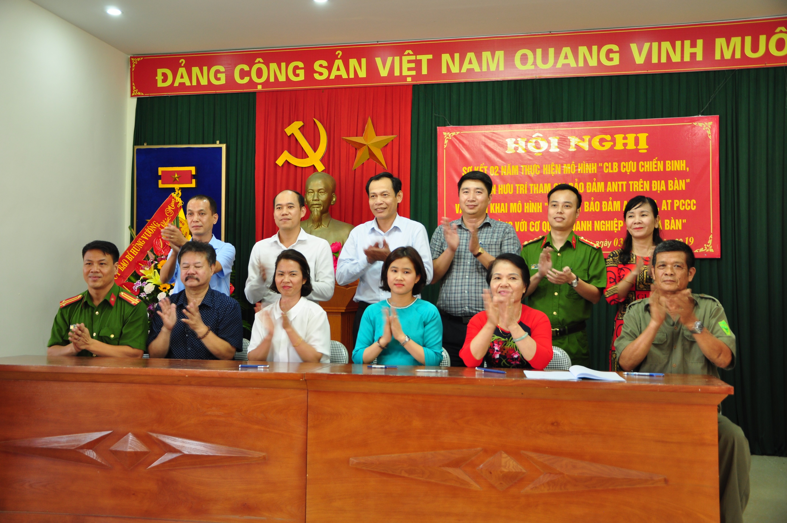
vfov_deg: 34.1
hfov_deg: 49.6
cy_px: 262
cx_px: 394
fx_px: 852
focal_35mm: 39
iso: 320
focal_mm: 26
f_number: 4
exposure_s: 1/15
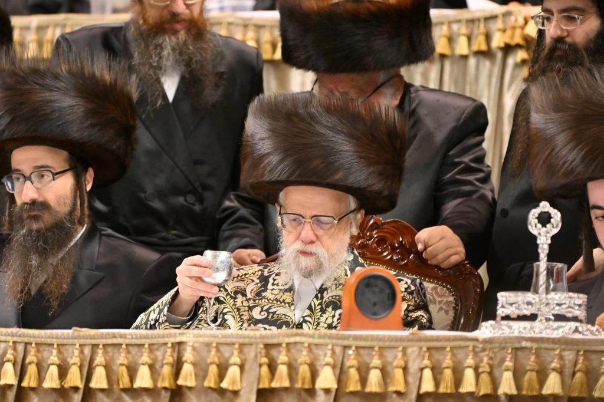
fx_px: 5031
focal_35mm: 300
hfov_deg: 6.9
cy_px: 201
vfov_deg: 4.6
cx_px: 302
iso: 1000
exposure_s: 1/200
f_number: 2.8
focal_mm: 200
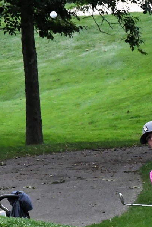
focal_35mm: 519
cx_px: 99
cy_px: 127
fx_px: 3287
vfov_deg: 4.0
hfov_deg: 2.6
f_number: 22
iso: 7200
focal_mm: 200
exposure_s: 1/1000
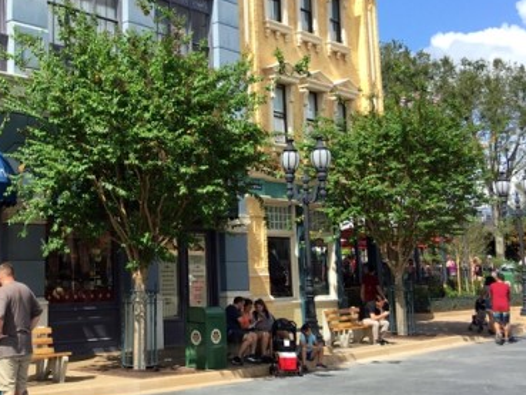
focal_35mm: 55
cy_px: 126
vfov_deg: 26.4
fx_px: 836
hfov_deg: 34.0
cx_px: 114
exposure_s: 1/1012
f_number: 2.2
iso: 25
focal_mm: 4.15
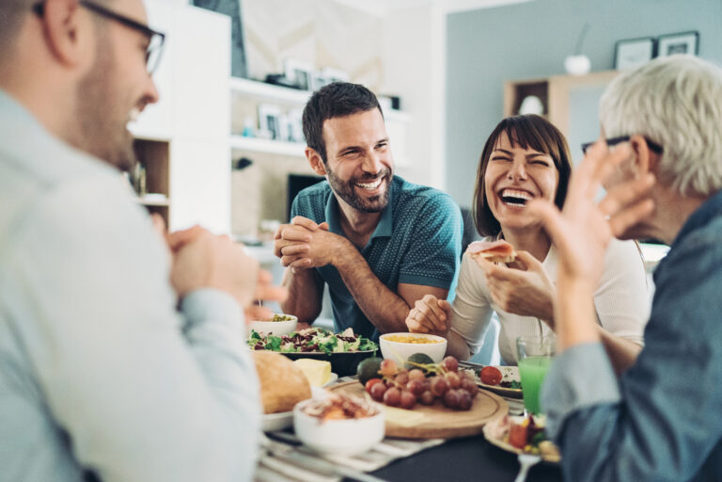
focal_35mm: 35
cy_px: 241
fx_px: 702
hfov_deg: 54.4
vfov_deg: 37.9
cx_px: 361
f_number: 1.4
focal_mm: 35
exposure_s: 1/200
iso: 6400
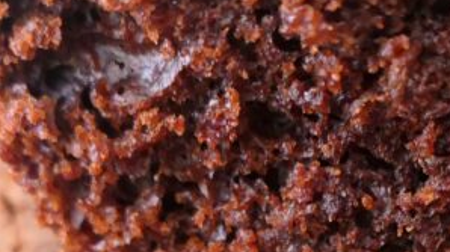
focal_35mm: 137
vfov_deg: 8.4
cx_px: 345
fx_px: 1633
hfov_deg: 15.6
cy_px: 475
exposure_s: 1/25
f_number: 2.8
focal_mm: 14
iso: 1600
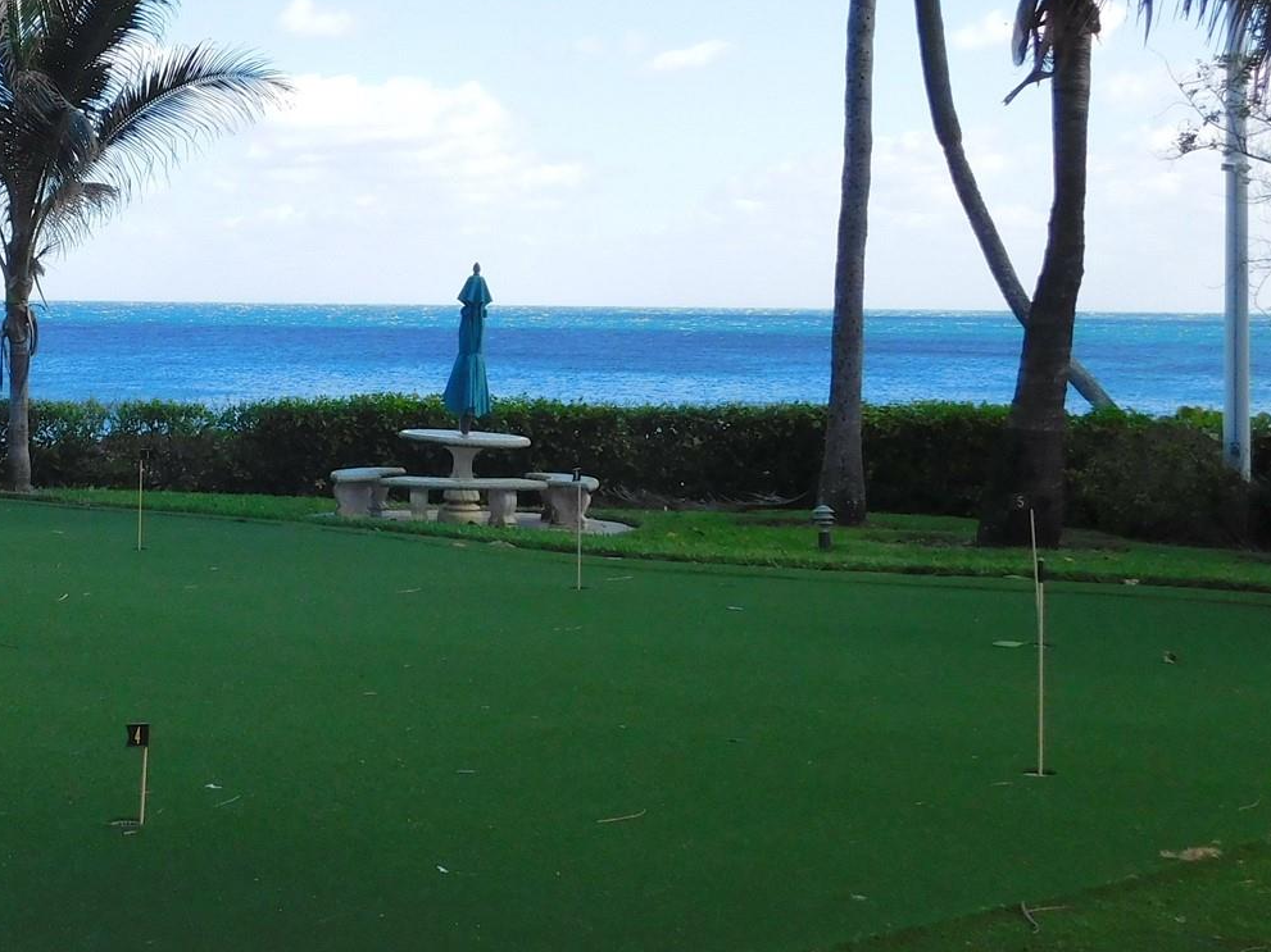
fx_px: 2276
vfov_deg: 23.5
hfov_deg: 29.3
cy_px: 296
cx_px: 28
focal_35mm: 62
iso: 125
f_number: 3.2
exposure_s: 1/1000
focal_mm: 5.3
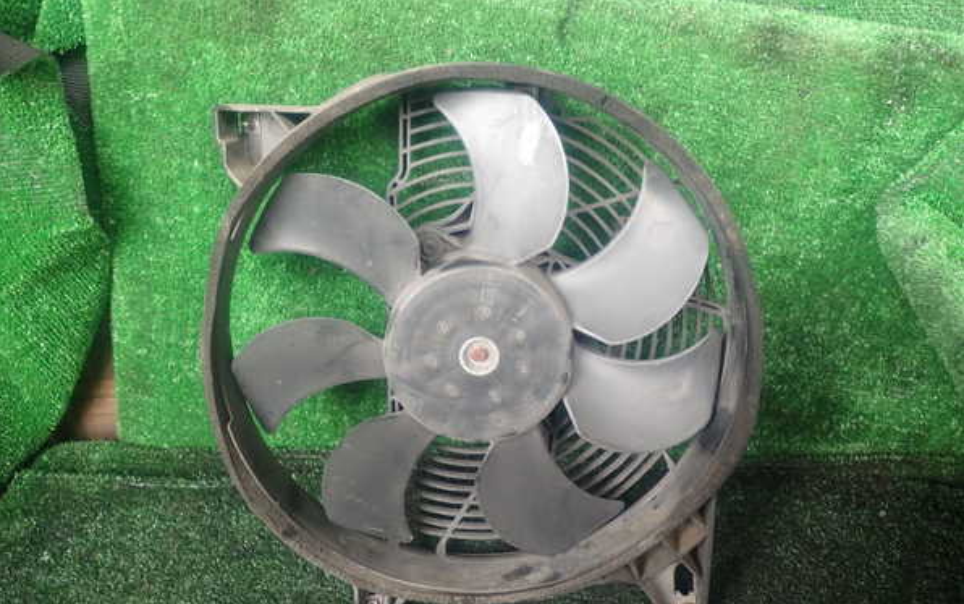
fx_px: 841
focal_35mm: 32
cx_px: 482
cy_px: 309
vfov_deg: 39.5
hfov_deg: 59.6
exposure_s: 1/60
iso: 200
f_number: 2.3
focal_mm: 5.4
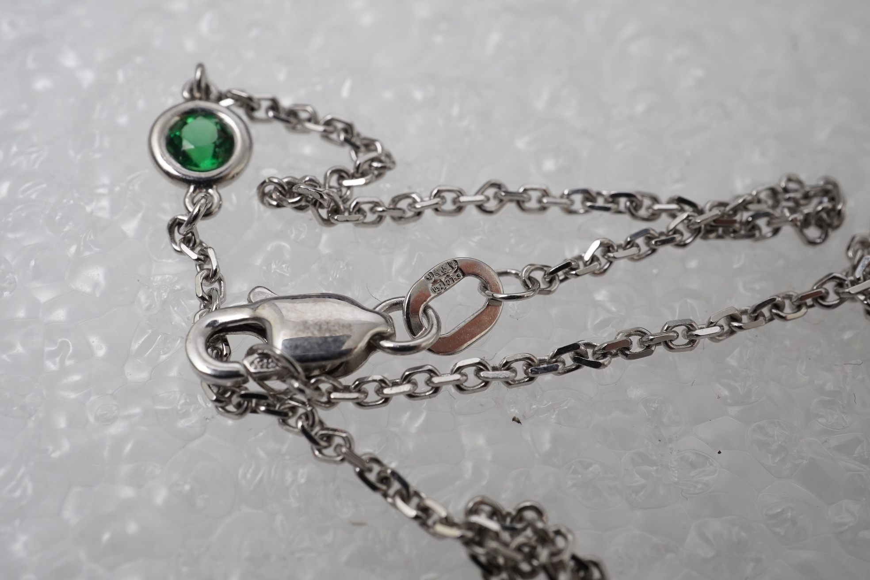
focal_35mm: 45
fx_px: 1087
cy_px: 290
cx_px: 435
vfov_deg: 29.9
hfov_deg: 43.6
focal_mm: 30
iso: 400
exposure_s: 1/125
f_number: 22
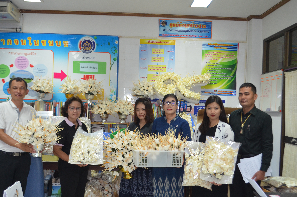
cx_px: 141
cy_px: 126
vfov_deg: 28.4
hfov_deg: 42.0
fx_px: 387
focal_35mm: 47
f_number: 4
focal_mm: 24
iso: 800
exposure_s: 1/60
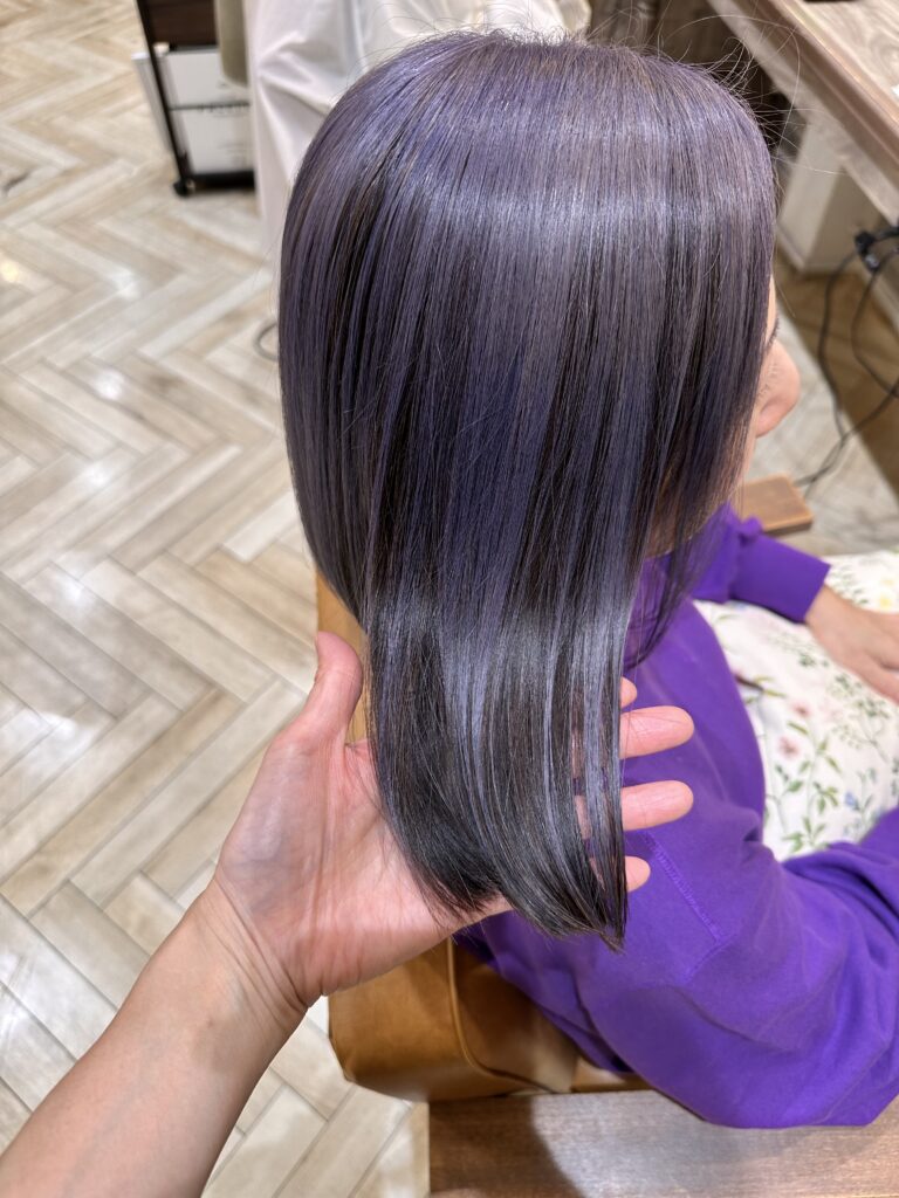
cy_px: 599
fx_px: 831
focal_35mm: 24
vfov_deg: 71.6
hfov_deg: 56.8
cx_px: 450
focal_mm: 6.86
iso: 100
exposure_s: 1/100
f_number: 1.78
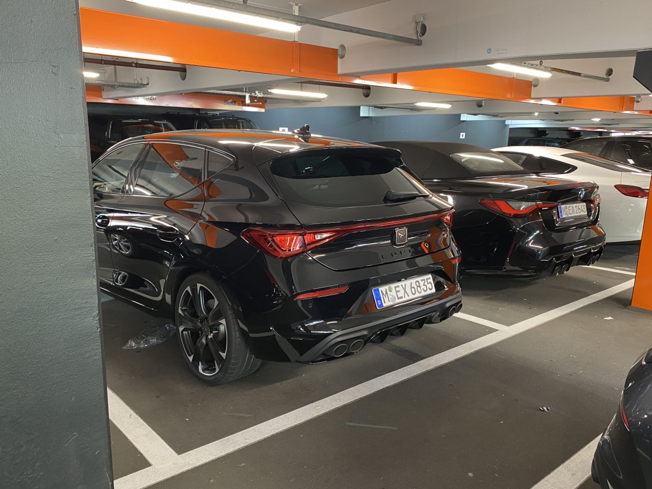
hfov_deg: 63.4
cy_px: 255
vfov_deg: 49.7
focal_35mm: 28
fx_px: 527
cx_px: 341
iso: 320
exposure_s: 1/33
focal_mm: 4.25
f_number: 1.8
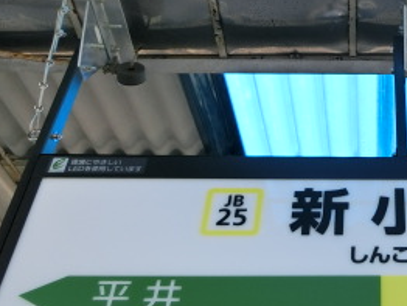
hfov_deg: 29.7
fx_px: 718
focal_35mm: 61
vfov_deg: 24.0
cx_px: 398
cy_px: 115
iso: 80
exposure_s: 1/125
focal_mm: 4.5
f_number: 3.5
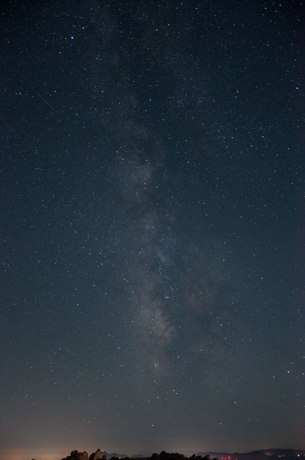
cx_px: 152
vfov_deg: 67.4
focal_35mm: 27
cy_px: 230
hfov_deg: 47.8
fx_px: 344
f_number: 3.5
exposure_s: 30
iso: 1000
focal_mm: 18
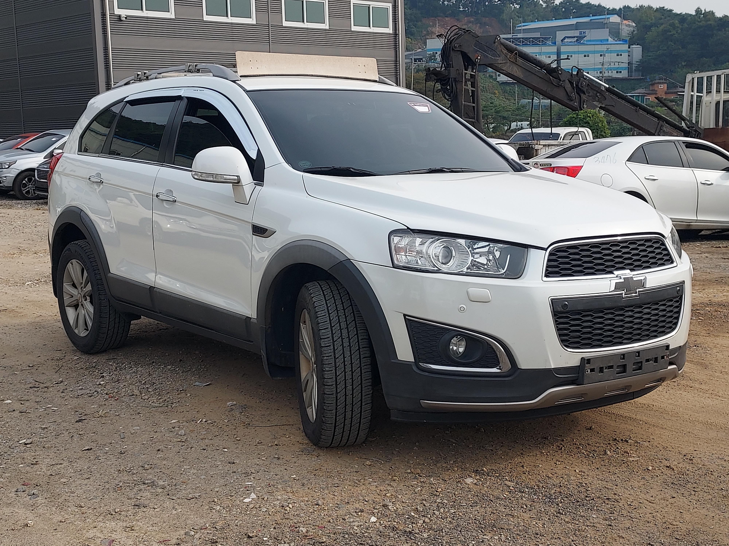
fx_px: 505
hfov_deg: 71.6
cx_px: 364
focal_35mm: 24
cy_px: 273
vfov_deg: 56.8
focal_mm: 4.6
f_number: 1.8
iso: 40
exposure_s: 1/749
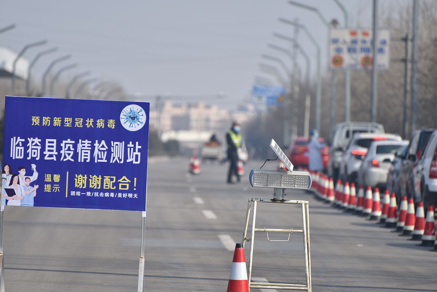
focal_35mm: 301
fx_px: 3654
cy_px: 146
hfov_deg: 6.8
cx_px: 218
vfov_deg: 4.6
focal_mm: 300
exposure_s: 1/640
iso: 100
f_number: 5.6
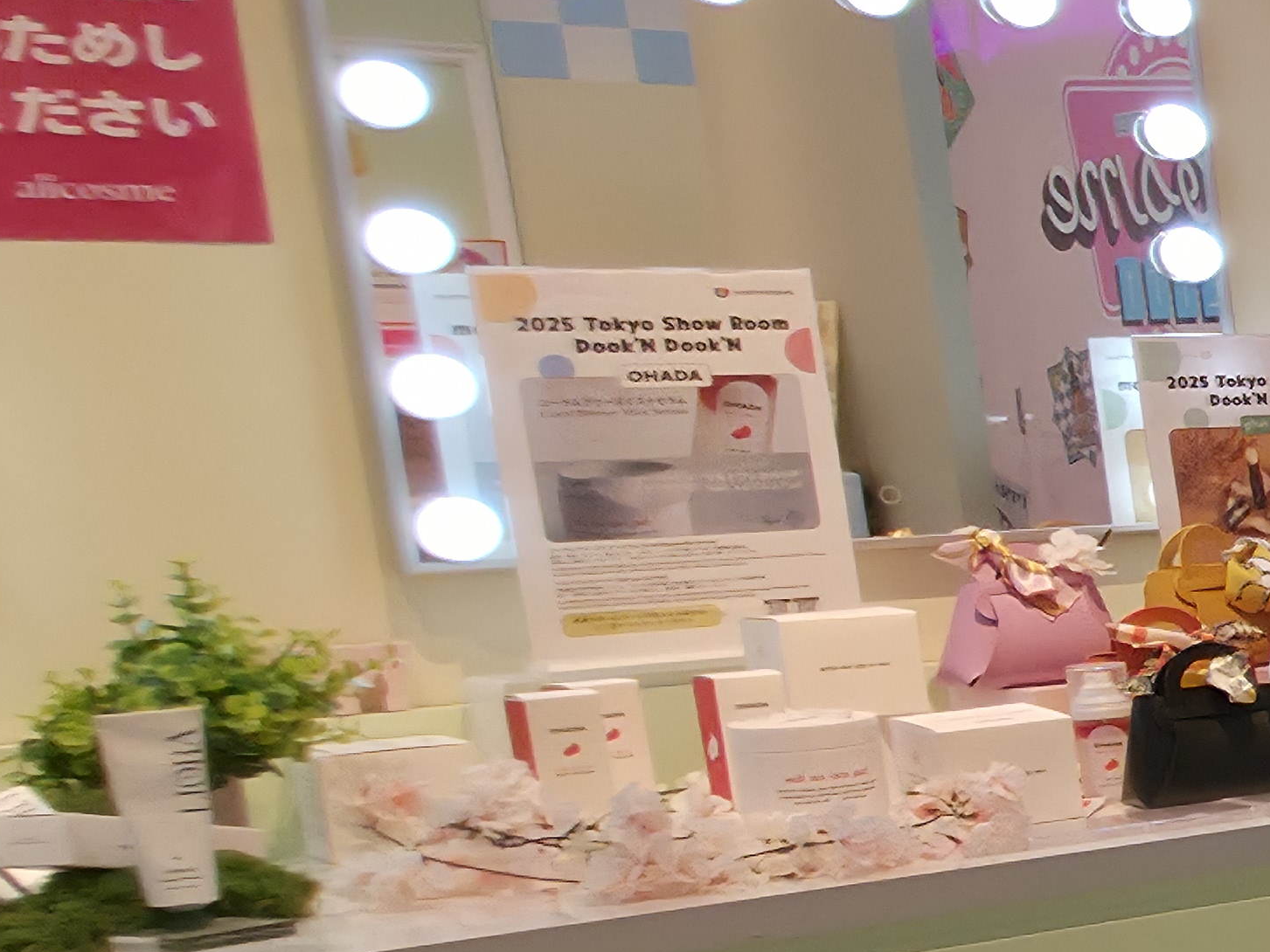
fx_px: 2678
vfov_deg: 19.8
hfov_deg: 14.6
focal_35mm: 73
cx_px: 3148
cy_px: 825
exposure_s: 1/53.3
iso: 32
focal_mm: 2.2
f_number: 1.9
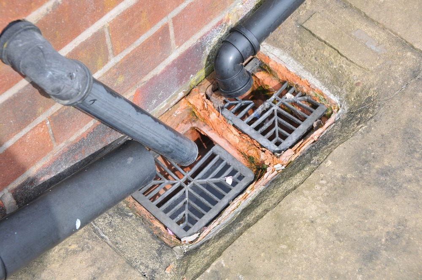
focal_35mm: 84
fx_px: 983
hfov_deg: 24.2
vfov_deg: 16.2
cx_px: 211
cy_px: 140
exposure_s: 1/160
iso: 200
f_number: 8
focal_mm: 56
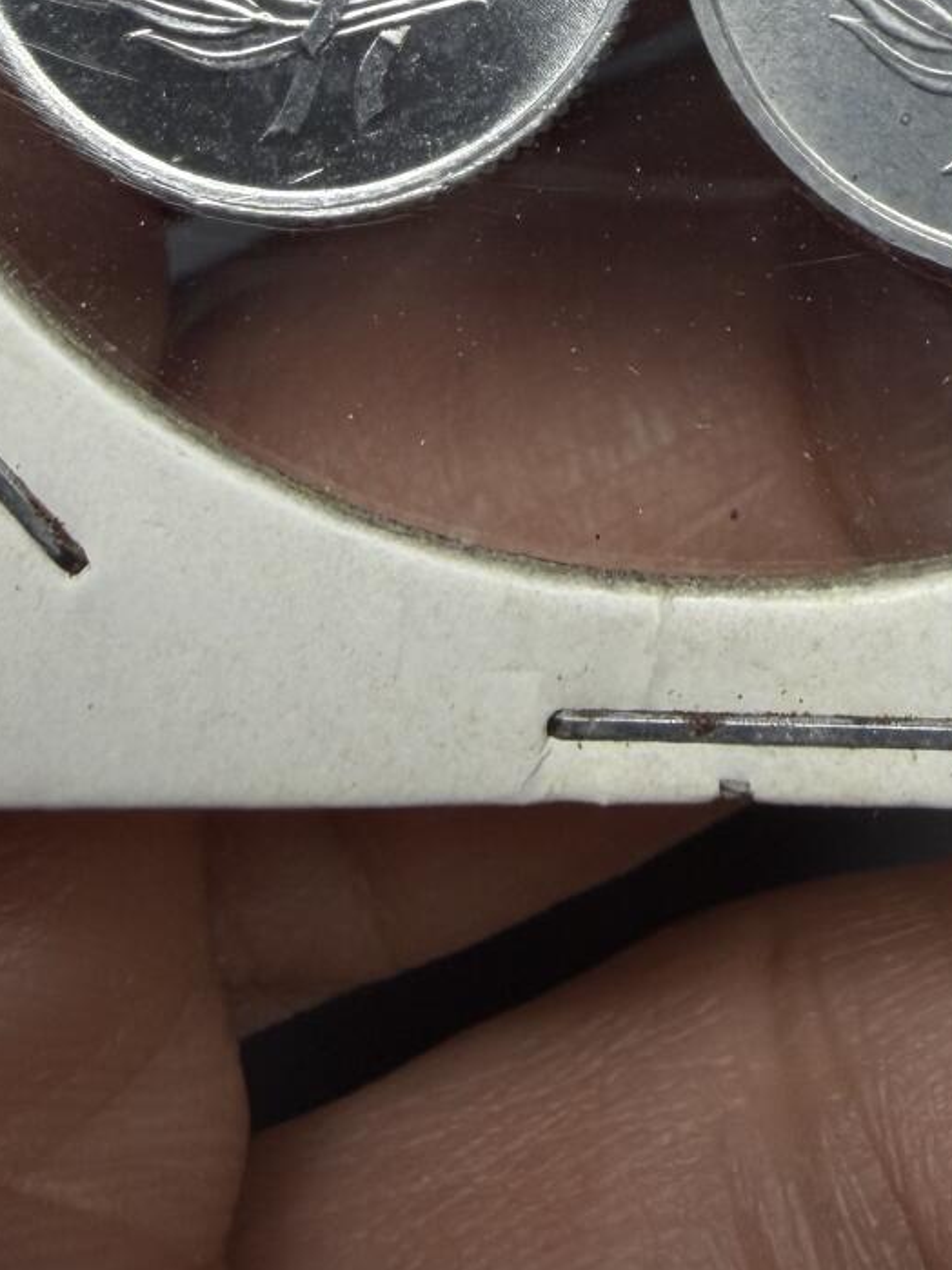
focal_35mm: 67
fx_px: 2458
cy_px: -303
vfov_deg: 25.6
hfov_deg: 21.8
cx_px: 692
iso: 40
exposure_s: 1/184
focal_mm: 2.22
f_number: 2.2
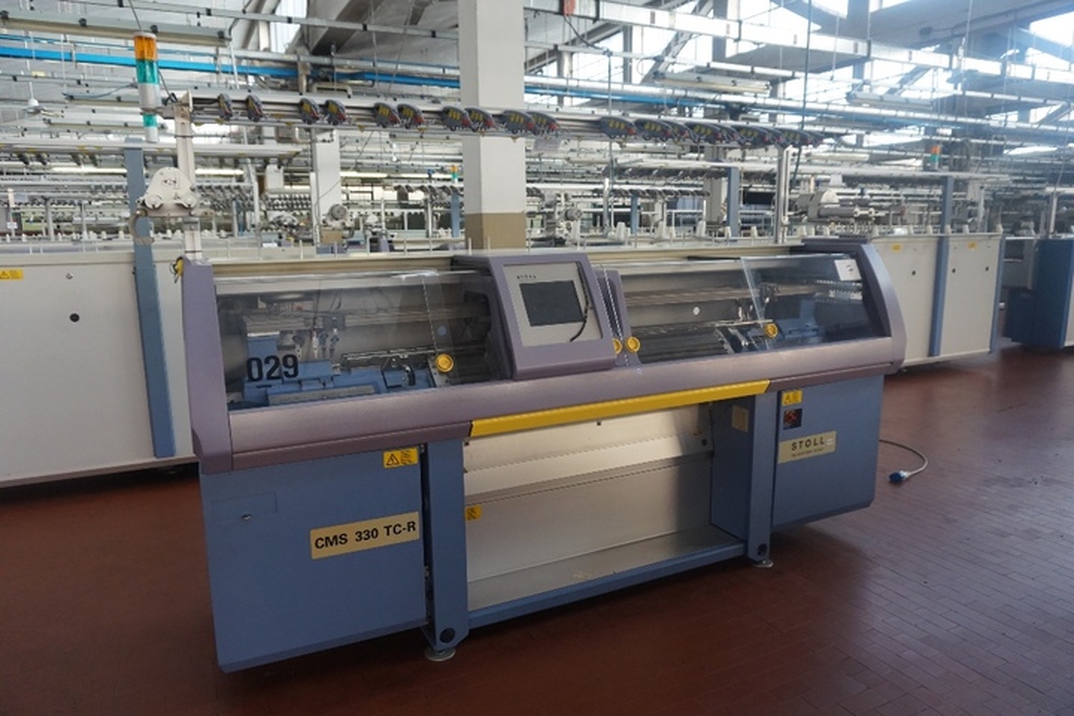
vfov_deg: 53.1
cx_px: 537
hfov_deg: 73.7
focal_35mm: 24
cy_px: 358
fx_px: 716
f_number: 4
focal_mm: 16
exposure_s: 1/160
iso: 1000
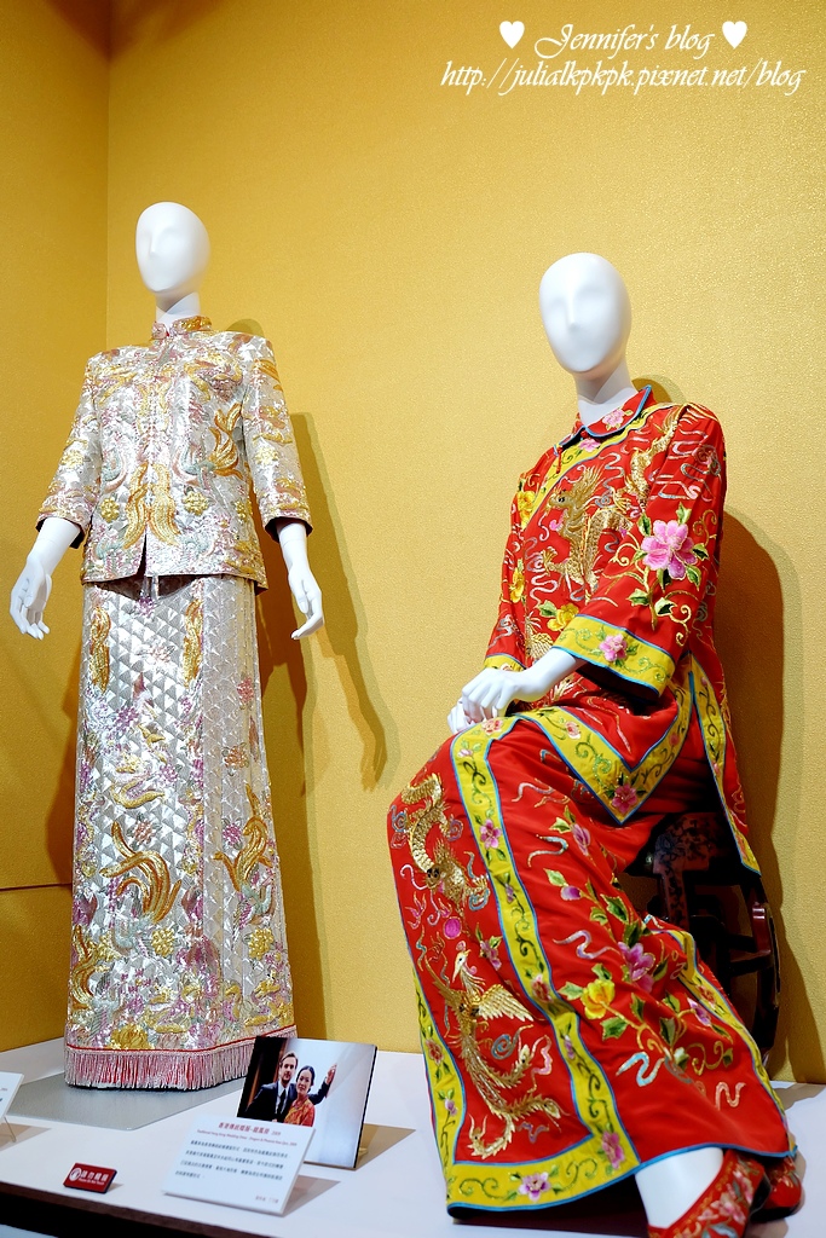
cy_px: 619
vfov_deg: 63.7
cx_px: 413
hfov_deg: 45.0
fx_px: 998
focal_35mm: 29
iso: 320
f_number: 2.8
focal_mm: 19.6
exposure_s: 1/30
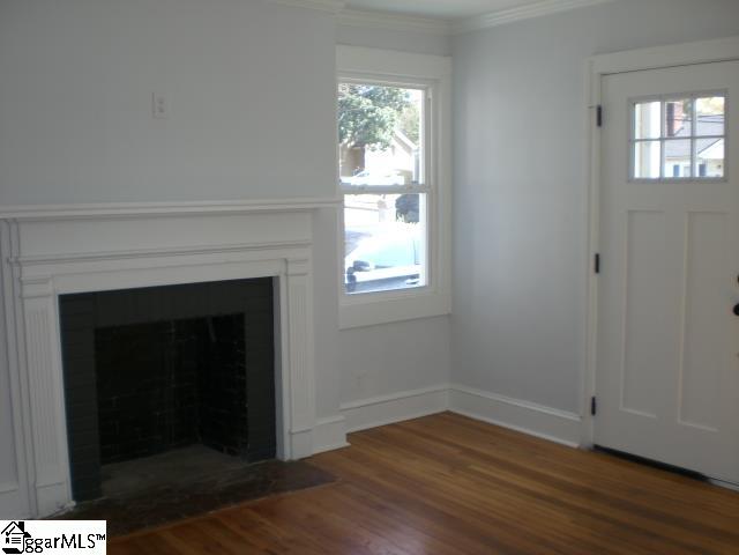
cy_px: 278
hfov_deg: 49.0
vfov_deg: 37.7
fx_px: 811
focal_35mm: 38
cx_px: 370
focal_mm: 6.3
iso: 50
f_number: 3.1
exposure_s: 1/80
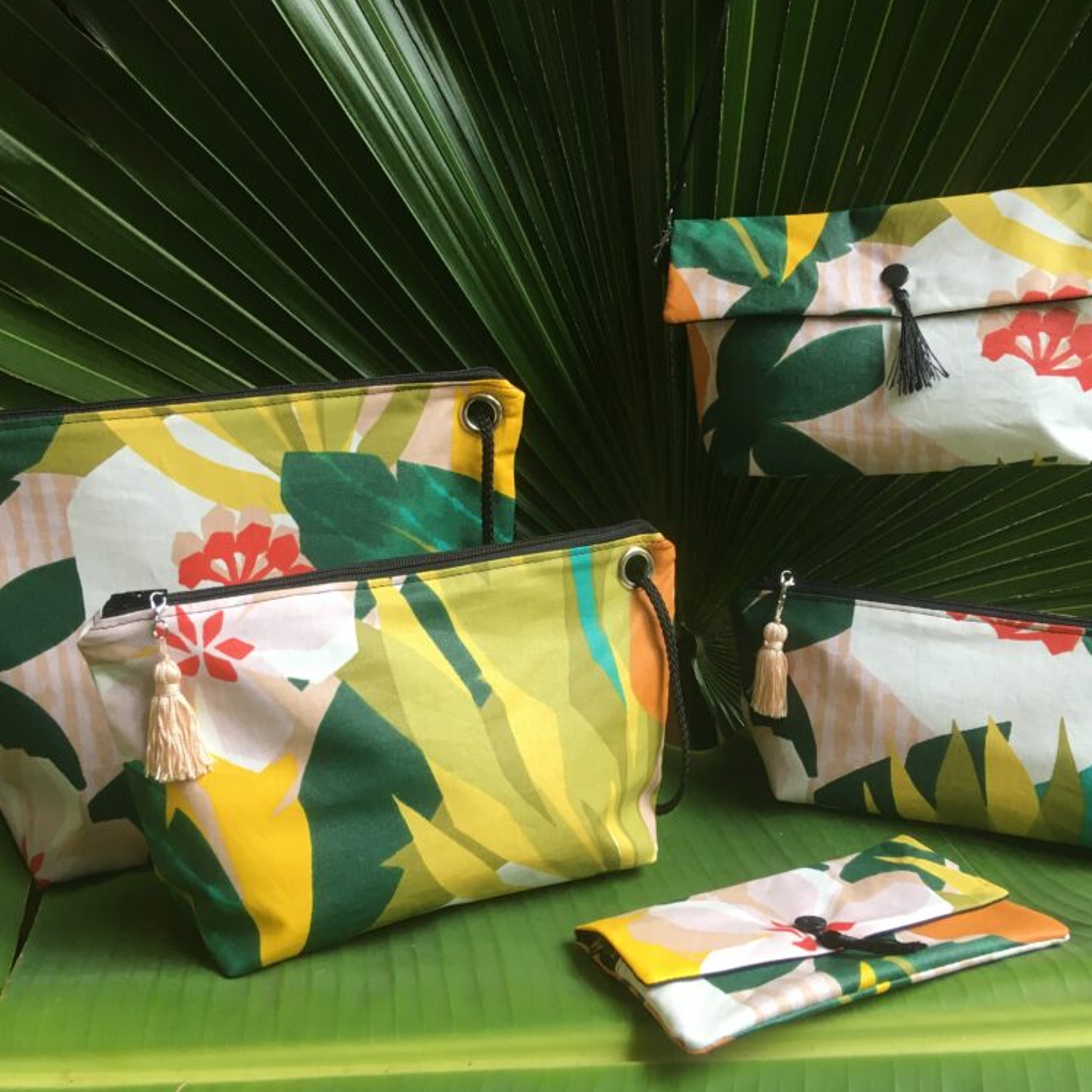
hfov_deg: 47.2
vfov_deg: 47.2
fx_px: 1249
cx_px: 587
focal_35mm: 35
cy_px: 542
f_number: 2.2
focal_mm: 4.15
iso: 40
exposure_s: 1/33
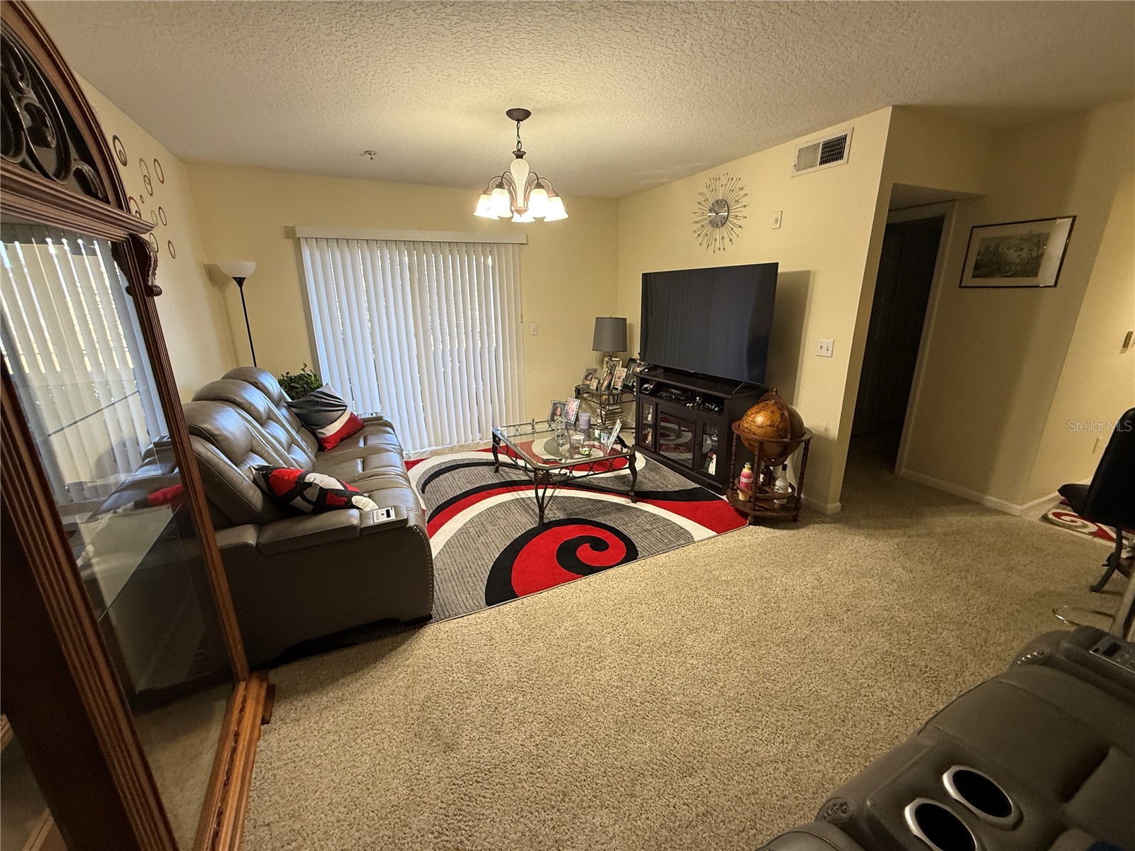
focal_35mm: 14
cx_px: 568
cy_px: 426
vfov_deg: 85.7
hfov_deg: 102.1
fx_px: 459
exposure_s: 1/60
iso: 200
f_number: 2.2
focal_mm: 2.22
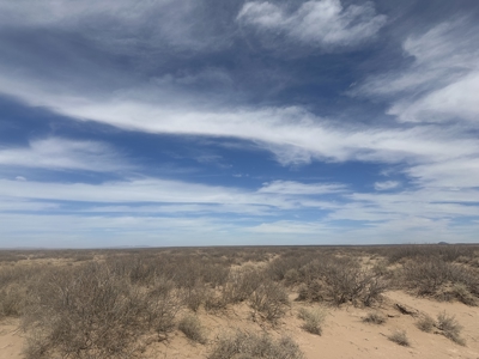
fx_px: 332
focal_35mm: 24
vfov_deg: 56.8
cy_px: 180
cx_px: 240
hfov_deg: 71.6
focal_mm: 6.86
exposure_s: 1/12048
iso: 80
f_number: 1.78
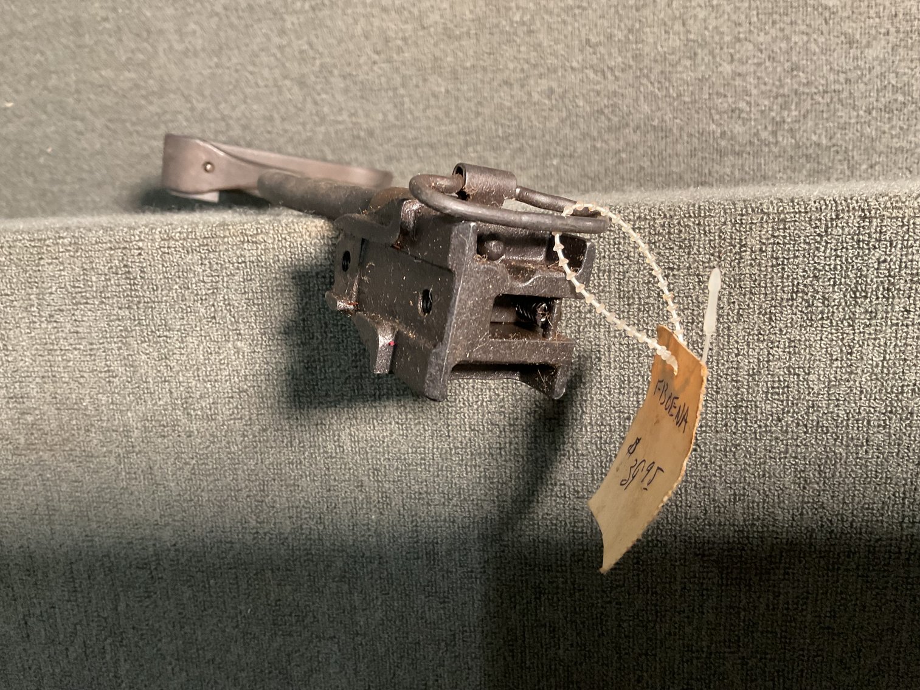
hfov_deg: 61.7
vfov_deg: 48.2
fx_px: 771
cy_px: 345
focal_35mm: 29
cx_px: 460
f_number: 1.8
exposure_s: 1/40
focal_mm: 3
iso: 200
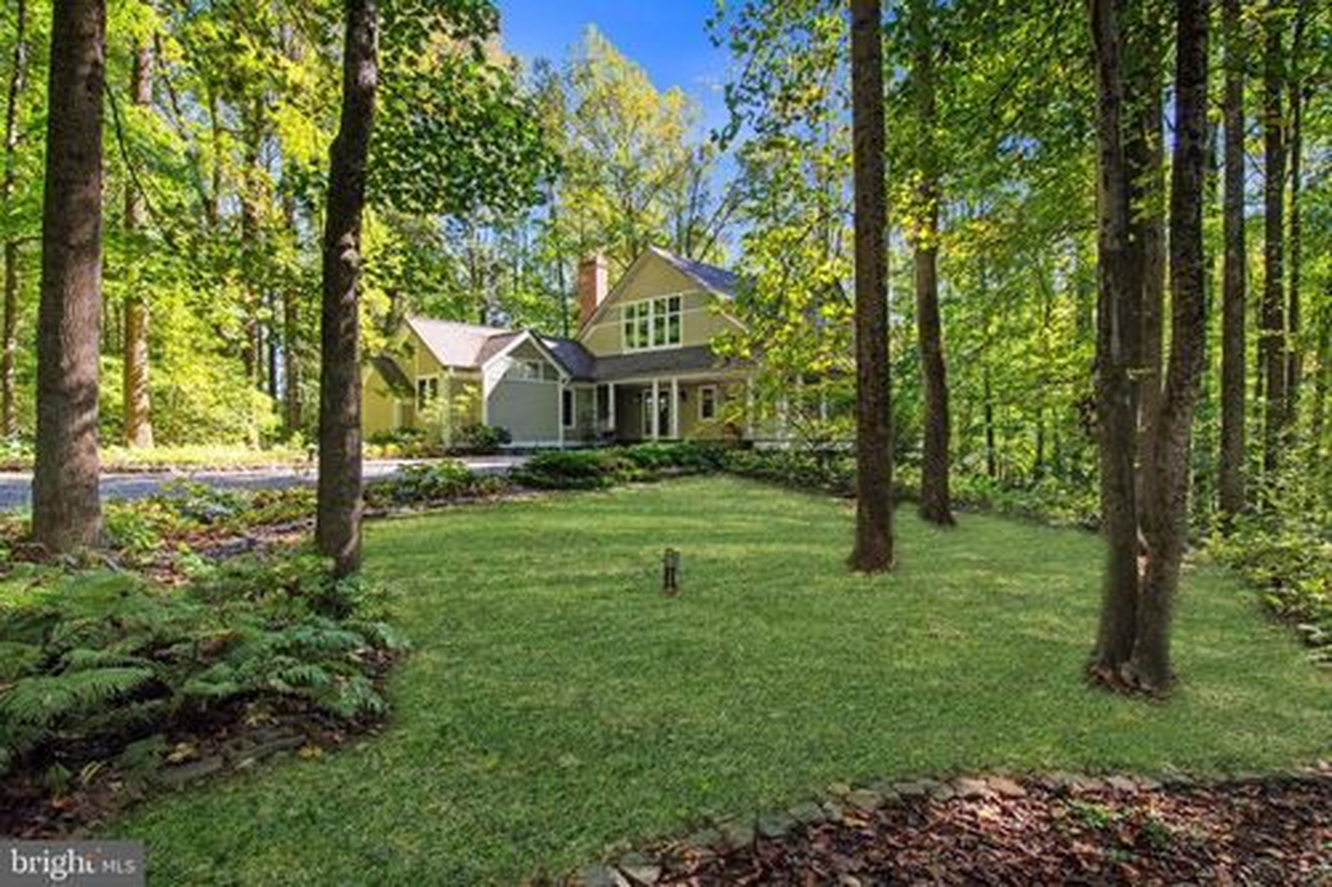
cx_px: 666
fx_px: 666
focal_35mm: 18
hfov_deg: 90.0
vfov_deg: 67.3
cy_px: 444
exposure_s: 1/250
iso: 800
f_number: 8
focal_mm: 12
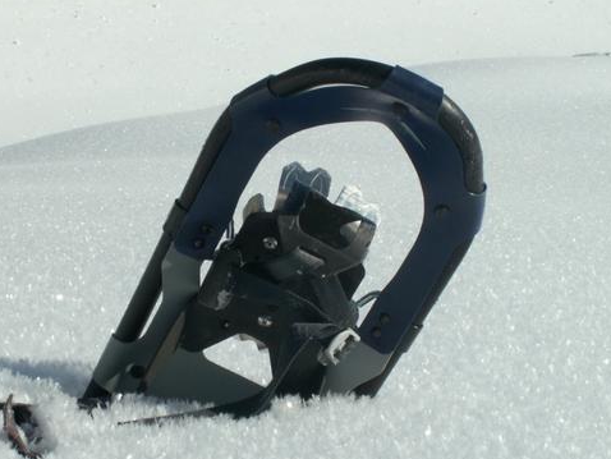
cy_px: 253
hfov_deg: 23.5
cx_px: 258
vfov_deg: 17.8
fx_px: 1466
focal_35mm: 83
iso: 50
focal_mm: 10.36
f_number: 8
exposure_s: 1/320
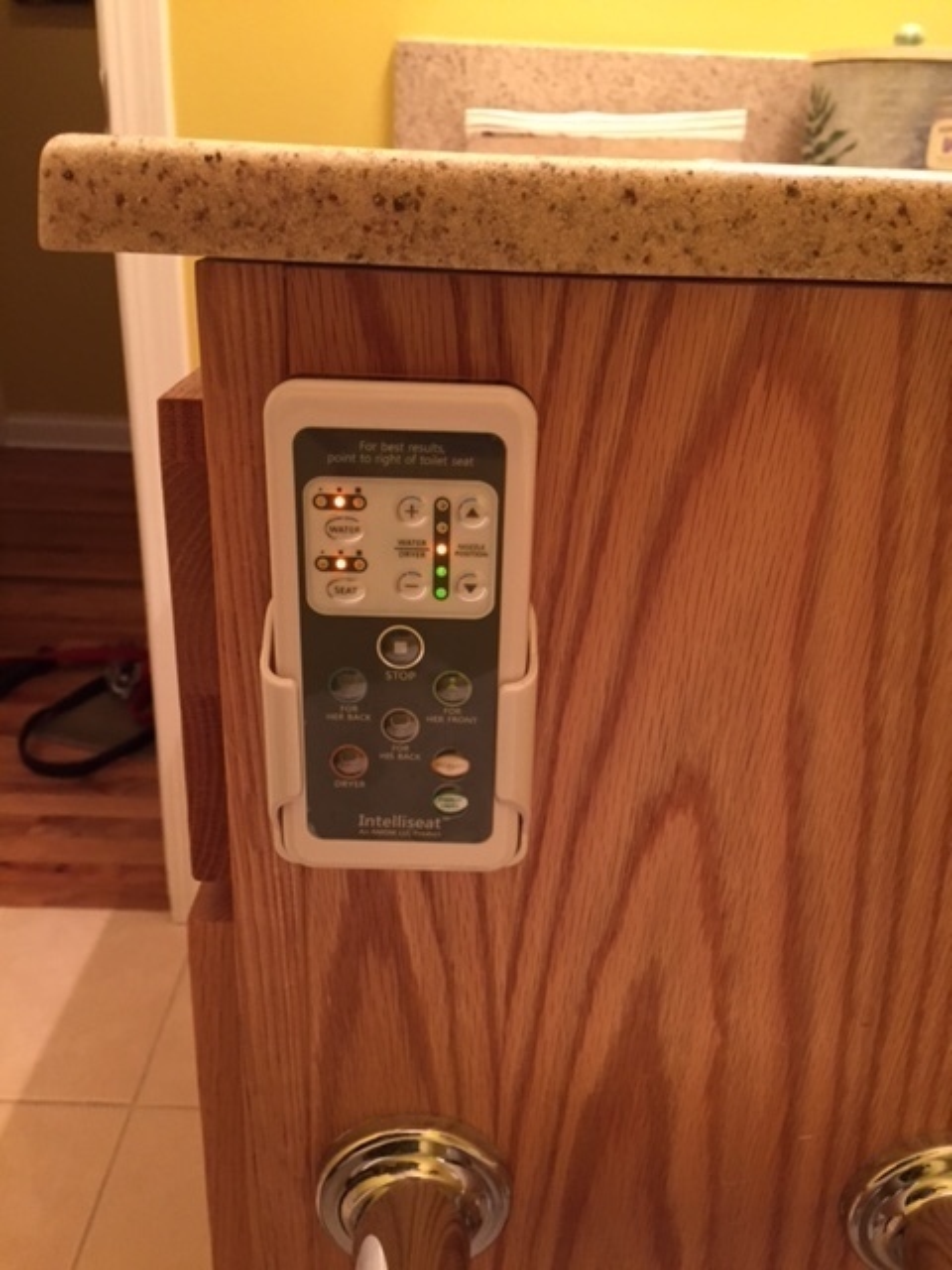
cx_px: 476
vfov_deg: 61.7
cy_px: 635
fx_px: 1063
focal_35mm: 29
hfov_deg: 48.2
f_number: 2.2
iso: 160
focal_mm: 4.15
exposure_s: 1/30
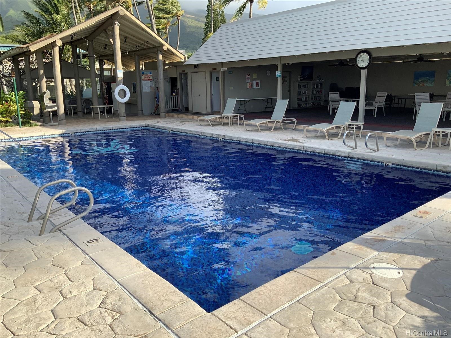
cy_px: 169
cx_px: 226
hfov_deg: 61.7
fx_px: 378
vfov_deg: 48.2
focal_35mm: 29
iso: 16
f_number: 1.8
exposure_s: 1/792
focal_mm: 3
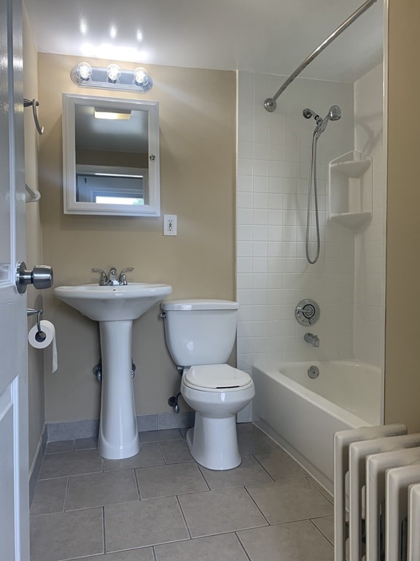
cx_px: 210
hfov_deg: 53.1
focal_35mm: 26
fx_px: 421
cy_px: 280
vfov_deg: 67.3
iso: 64
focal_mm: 4.25
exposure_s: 1/120
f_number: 1.8
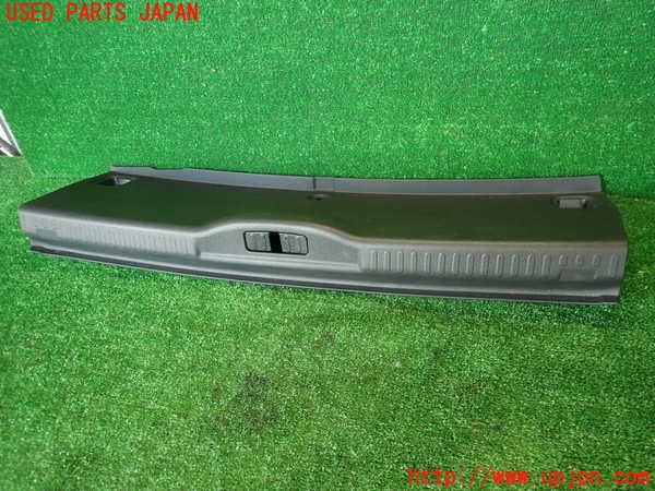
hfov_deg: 69.4
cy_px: 246
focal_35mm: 25
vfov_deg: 54.9
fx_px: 473
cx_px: 328
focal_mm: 4.5
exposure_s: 1/50
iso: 200
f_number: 2
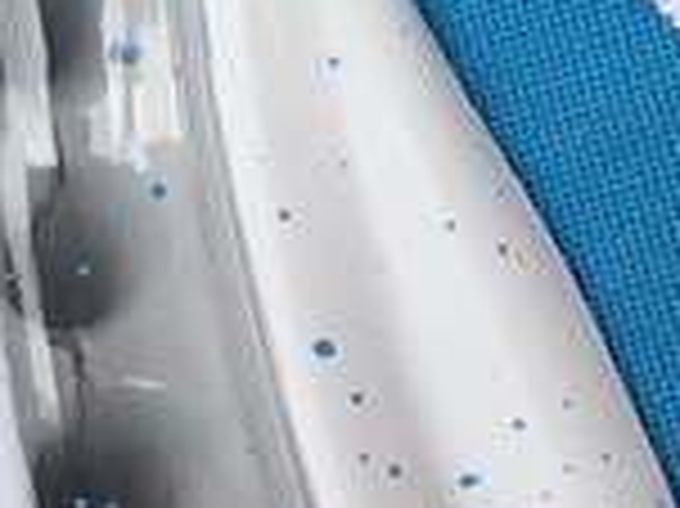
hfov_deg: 10.4
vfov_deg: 7.7
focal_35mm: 185
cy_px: -438
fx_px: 3631
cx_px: -293
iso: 25
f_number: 2.4
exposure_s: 1/317
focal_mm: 3.3
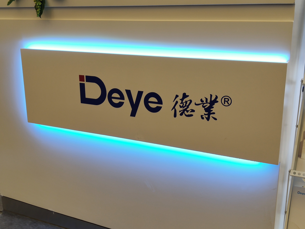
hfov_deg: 46.8
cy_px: 114
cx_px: 152
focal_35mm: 40
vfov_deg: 36.0
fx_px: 352
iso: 120
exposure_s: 1/100
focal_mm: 4.75
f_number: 1.75
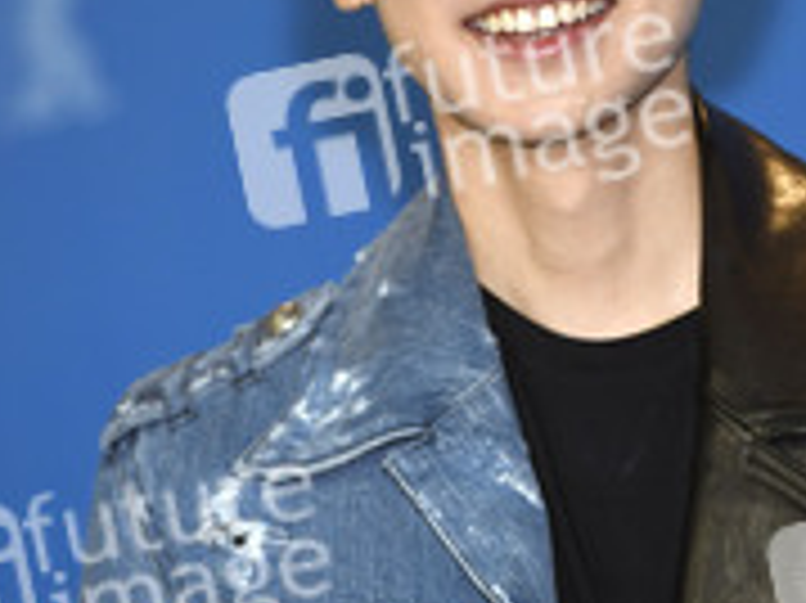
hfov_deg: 4.6
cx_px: 590
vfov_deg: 3.5
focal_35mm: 430
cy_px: 346
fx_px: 10005
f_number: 3.5
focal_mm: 200
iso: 800
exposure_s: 1/400
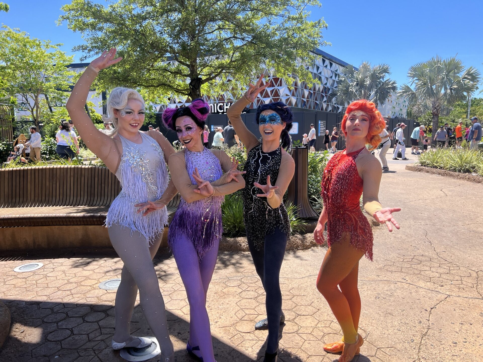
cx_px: 242
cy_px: 181
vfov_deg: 53.1
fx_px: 363
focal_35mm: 26
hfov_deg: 67.3
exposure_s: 1/1431
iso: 50
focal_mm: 5.7
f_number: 1.5
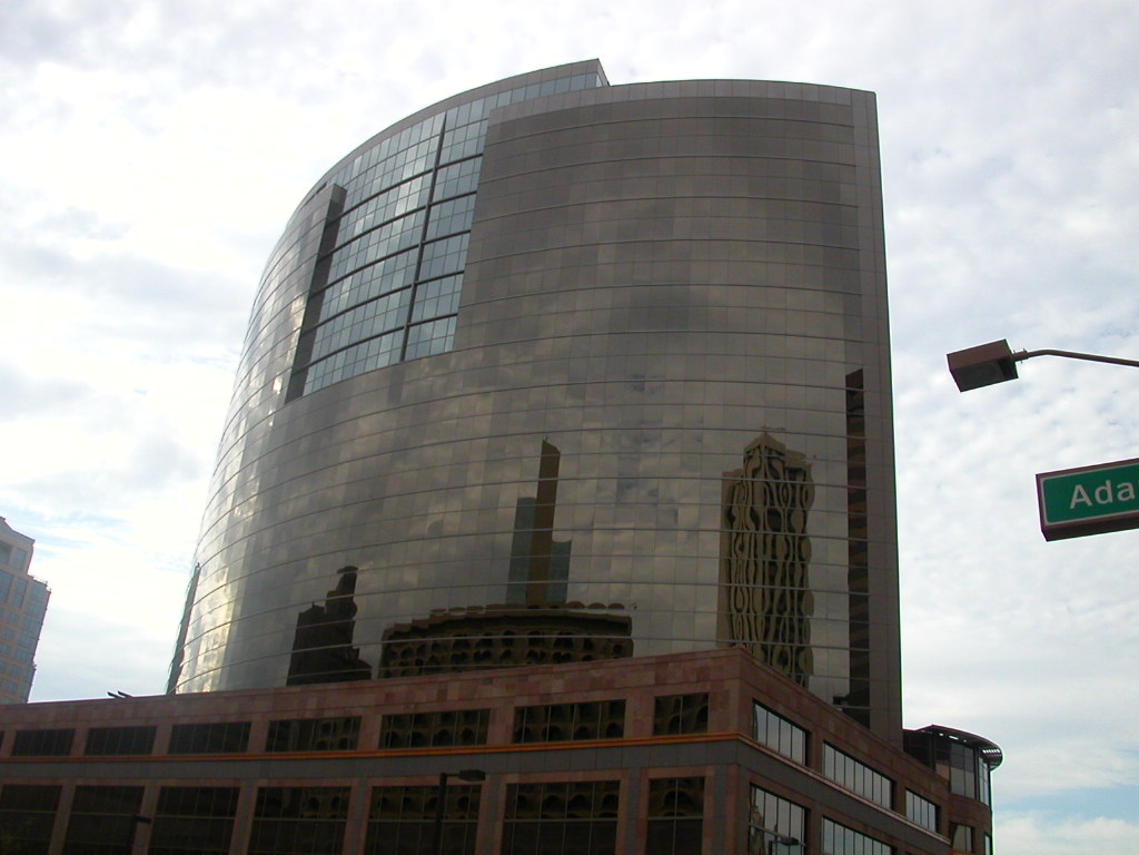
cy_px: 428
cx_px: 570
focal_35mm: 37
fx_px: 1217
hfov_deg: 50.1
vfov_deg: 38.7
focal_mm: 5.6
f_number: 4.5
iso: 100
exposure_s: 1/494
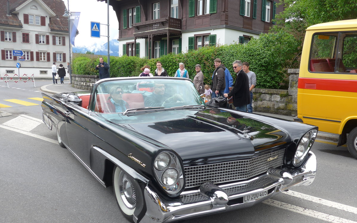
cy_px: 118
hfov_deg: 61.2
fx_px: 302
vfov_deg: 40.6
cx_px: 179
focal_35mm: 31
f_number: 2.8
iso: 80
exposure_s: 1/400
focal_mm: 6
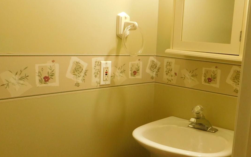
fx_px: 301
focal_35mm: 44
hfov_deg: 44.7
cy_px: 97
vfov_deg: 29.1
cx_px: 165
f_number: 3.2
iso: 320
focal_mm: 4.9
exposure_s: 1/30
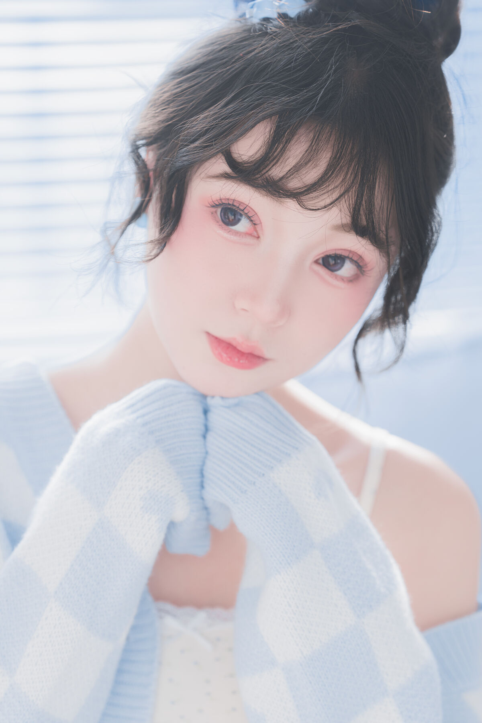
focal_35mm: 105
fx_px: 2109
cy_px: 362
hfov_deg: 13.0
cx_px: 241
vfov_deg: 19.5
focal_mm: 70
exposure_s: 1/125
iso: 100
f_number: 2
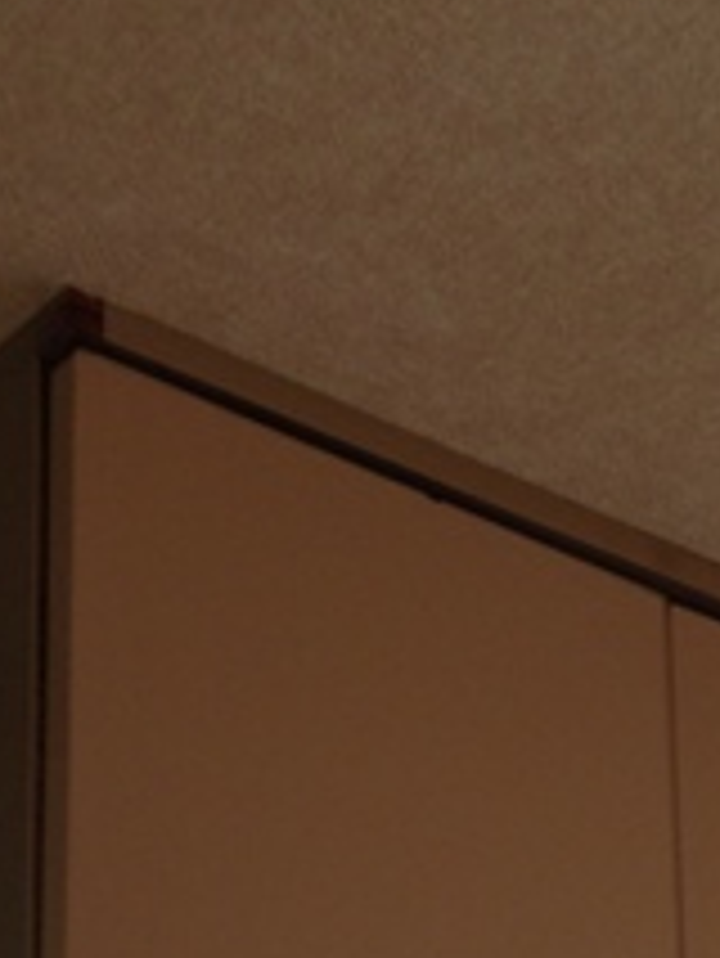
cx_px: 801
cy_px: 1223
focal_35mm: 99
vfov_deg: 18.5
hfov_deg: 14.6
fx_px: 2743
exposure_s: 1/60
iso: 50
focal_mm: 4.12
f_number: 2.4
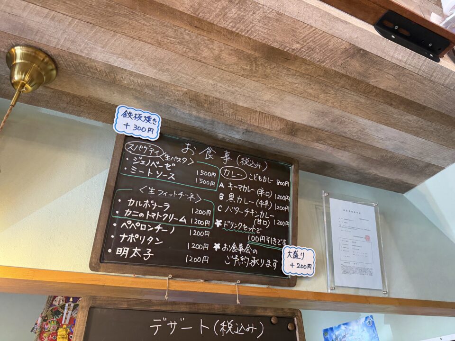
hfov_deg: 71.6
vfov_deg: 56.8
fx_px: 315
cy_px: 170
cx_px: 228
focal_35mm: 24
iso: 250
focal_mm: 6.76
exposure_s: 1/60
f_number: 1.78
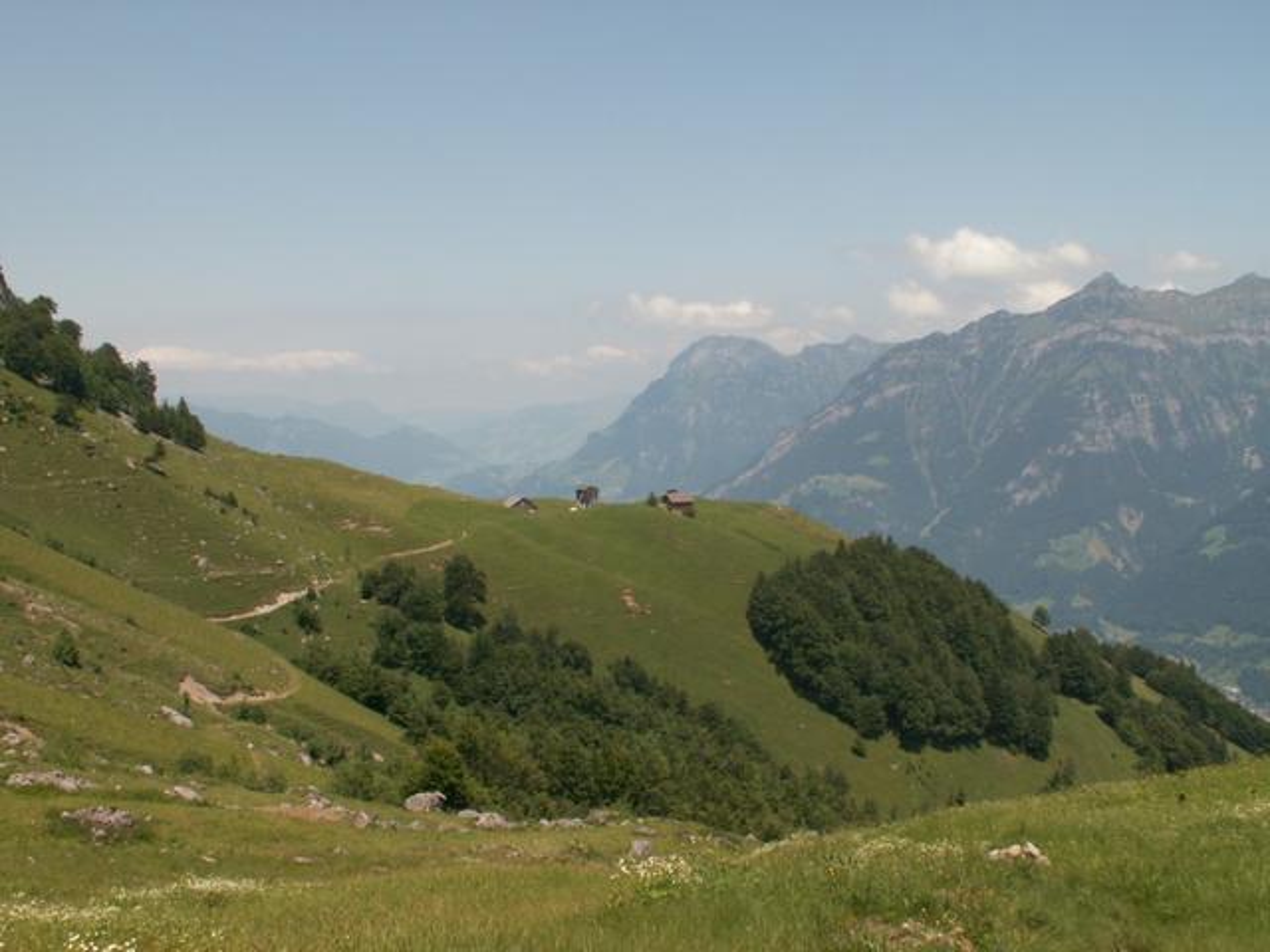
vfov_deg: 40.7
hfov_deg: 52.6
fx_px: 1284
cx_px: 635
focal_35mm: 35
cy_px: 476
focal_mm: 5.86
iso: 50
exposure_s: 1/200
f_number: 7.1
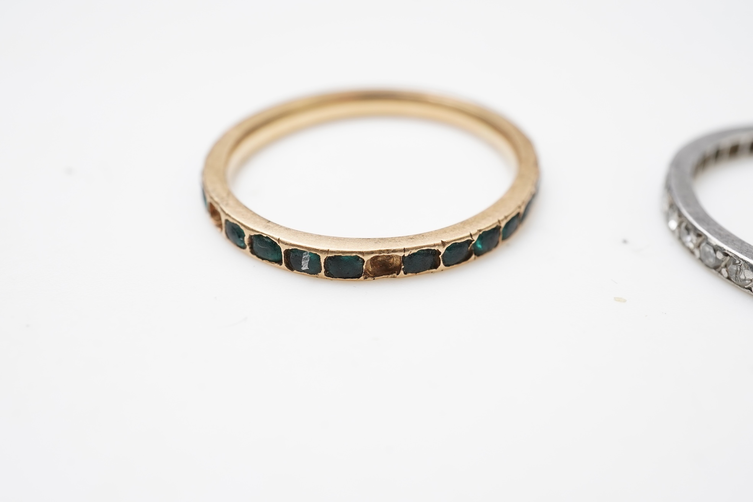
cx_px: 376
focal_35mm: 45
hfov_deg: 43.6
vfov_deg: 29.9
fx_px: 941
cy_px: 251
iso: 500
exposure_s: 1/125
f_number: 16
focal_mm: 30
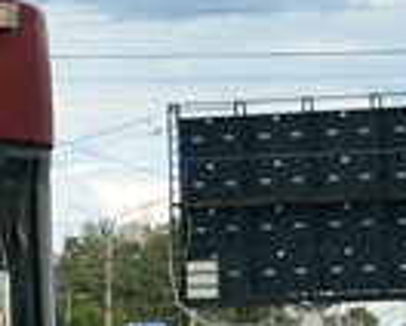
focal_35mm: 446
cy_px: 108
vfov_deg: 3.5
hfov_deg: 4.2
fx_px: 5370
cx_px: -910
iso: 100
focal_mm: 35
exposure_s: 1/640
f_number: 4.5
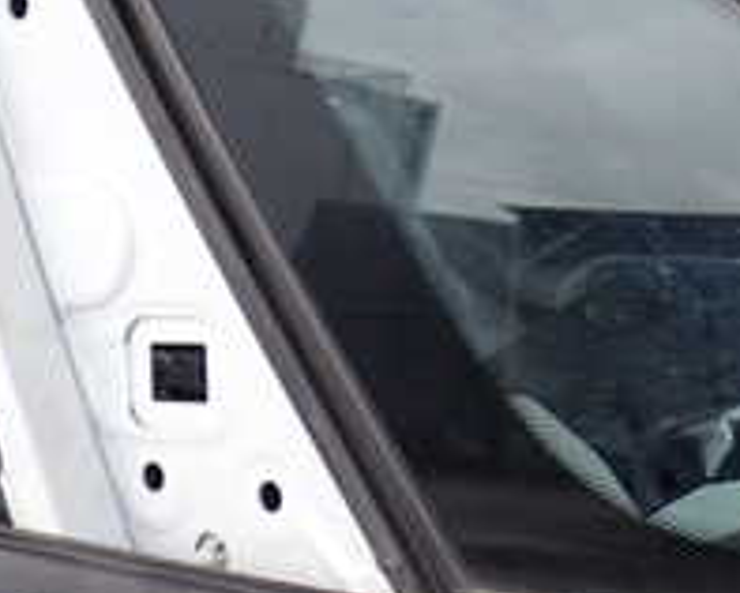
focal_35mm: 113
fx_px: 2477
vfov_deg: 13.6
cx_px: 902
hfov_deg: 16.3
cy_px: 113
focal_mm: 6.83
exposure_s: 1/125
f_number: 2.7
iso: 125
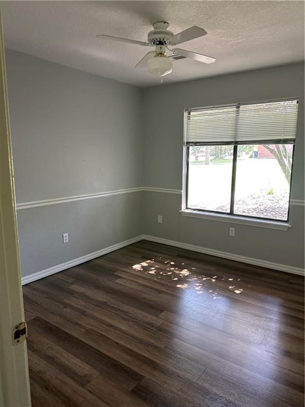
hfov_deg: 56.8
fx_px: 282
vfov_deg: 71.6
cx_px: 152
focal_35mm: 24
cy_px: 204
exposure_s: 1/69
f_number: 1.78
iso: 250
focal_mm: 6.86
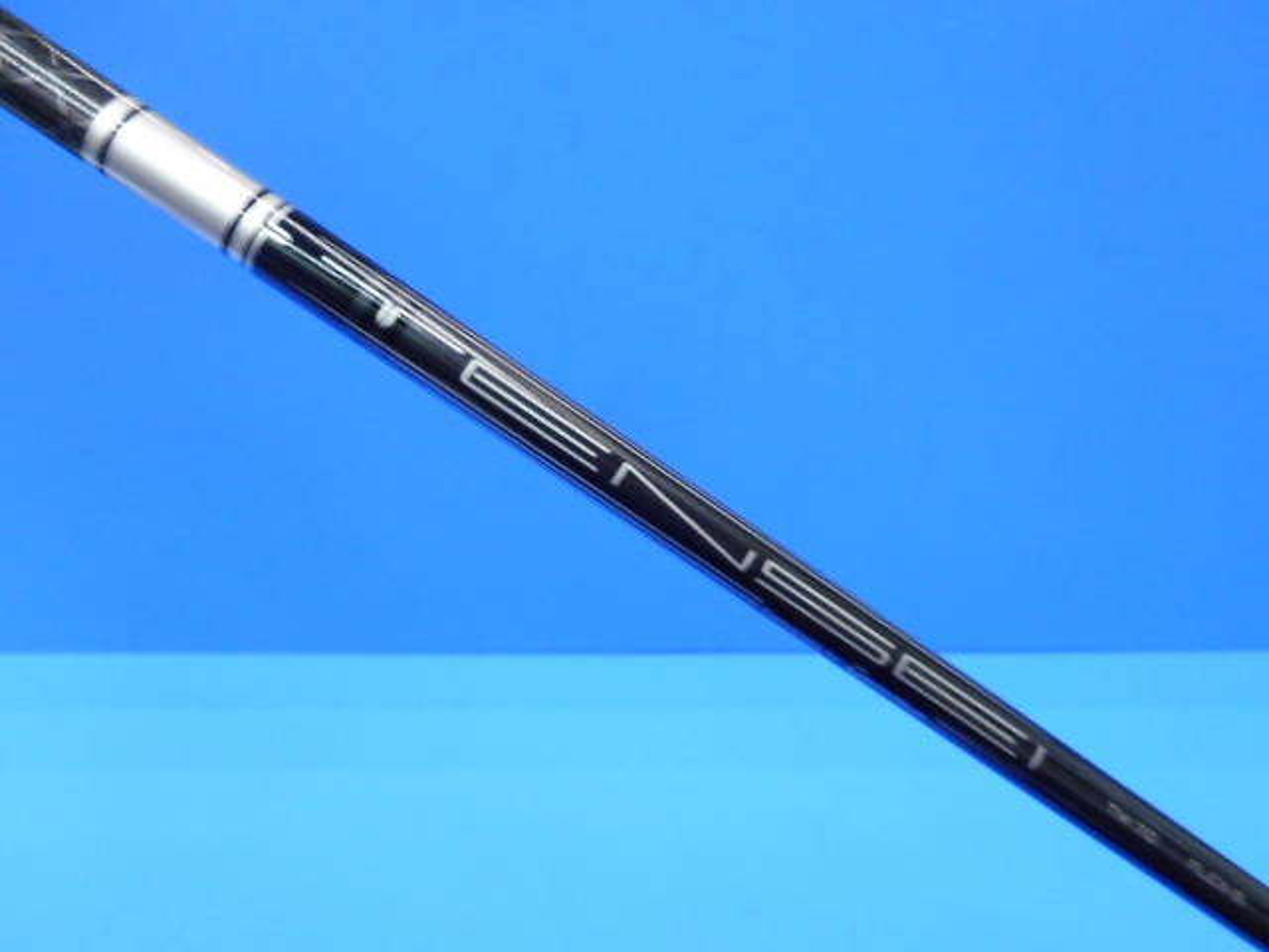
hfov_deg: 61.7
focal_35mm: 29
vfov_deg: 48.2
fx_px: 1063
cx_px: 634
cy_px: 476
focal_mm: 5.2
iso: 200
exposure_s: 1/30
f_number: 4
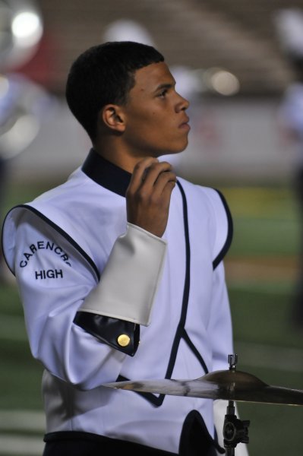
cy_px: 228
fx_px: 3794
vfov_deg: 6.9
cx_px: 152
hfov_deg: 4.6
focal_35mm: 300
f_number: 2.8
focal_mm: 200
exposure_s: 1/640
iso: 800
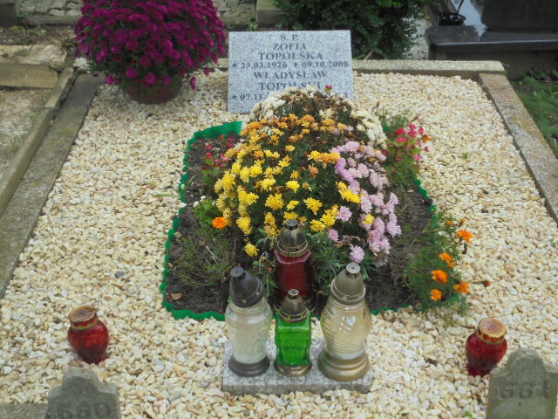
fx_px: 790
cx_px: 279
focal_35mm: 49
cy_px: 210
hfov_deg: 38.9
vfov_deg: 29.7
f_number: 4.8
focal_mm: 8.9
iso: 100
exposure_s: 1/60
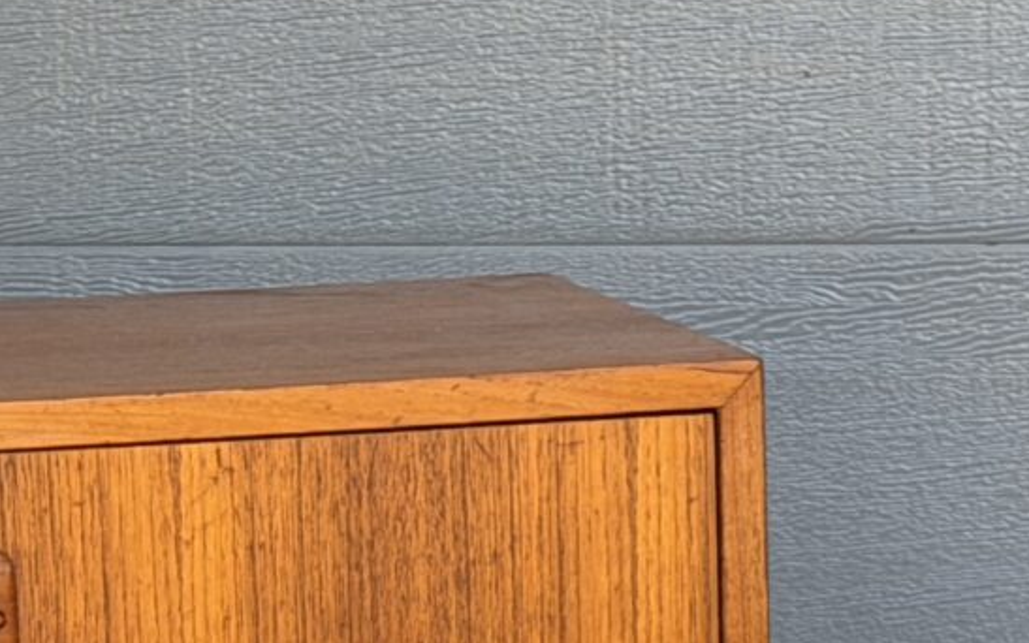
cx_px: 781
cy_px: 1418
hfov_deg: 8.8
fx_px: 6675
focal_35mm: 238
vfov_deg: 5.4
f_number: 1.78
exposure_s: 1/188
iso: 50
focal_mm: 6.76
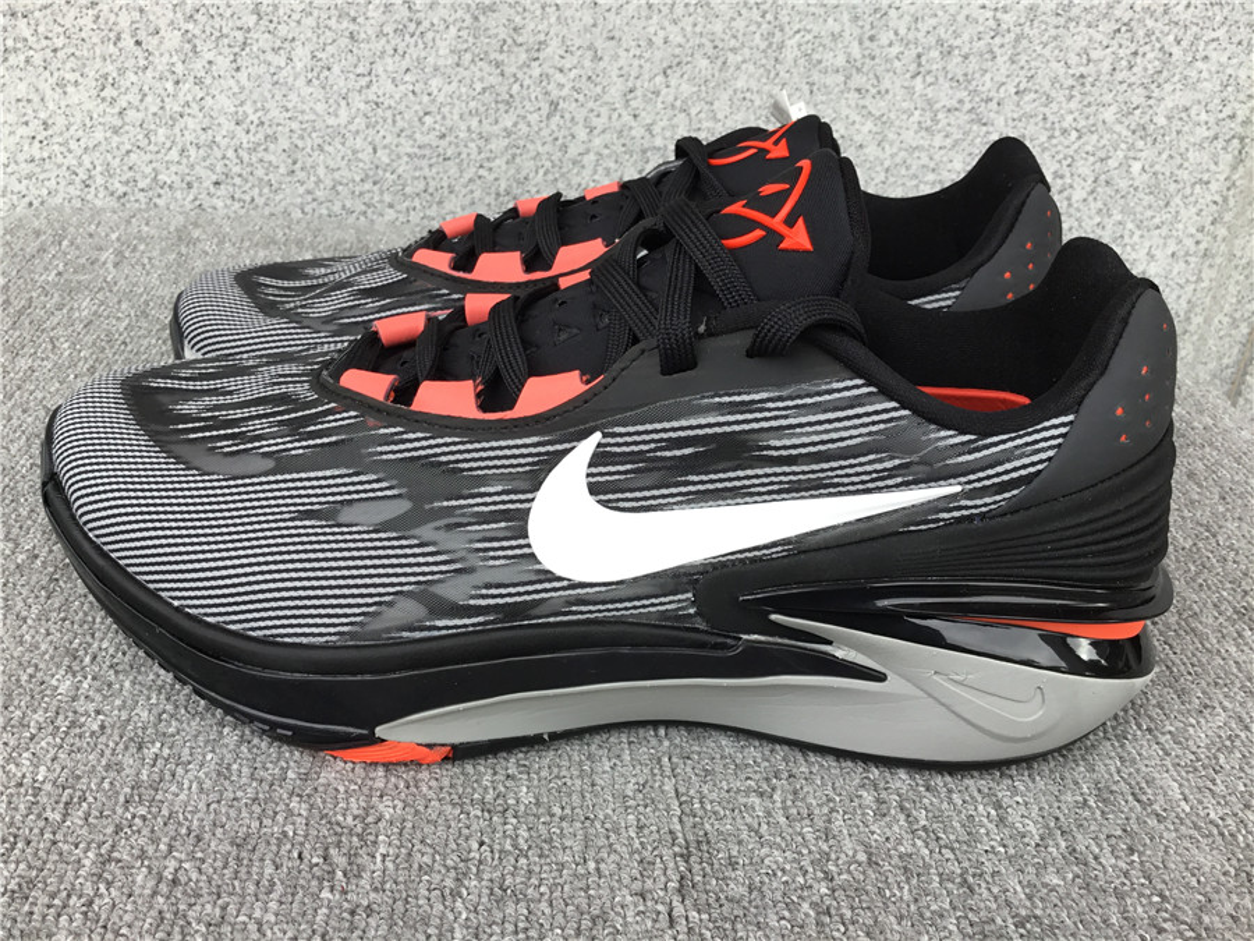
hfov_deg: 58.4
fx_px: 1123
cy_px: 470
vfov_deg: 45.4
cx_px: 627
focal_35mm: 31
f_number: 2.4
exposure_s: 1/120
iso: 40
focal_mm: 3.3
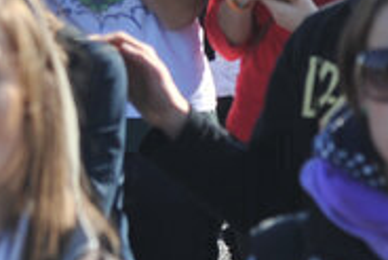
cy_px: -440
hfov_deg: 4.4
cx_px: 51
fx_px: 5069
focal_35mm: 470
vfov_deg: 2.9
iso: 200
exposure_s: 1/400
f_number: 8
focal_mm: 80
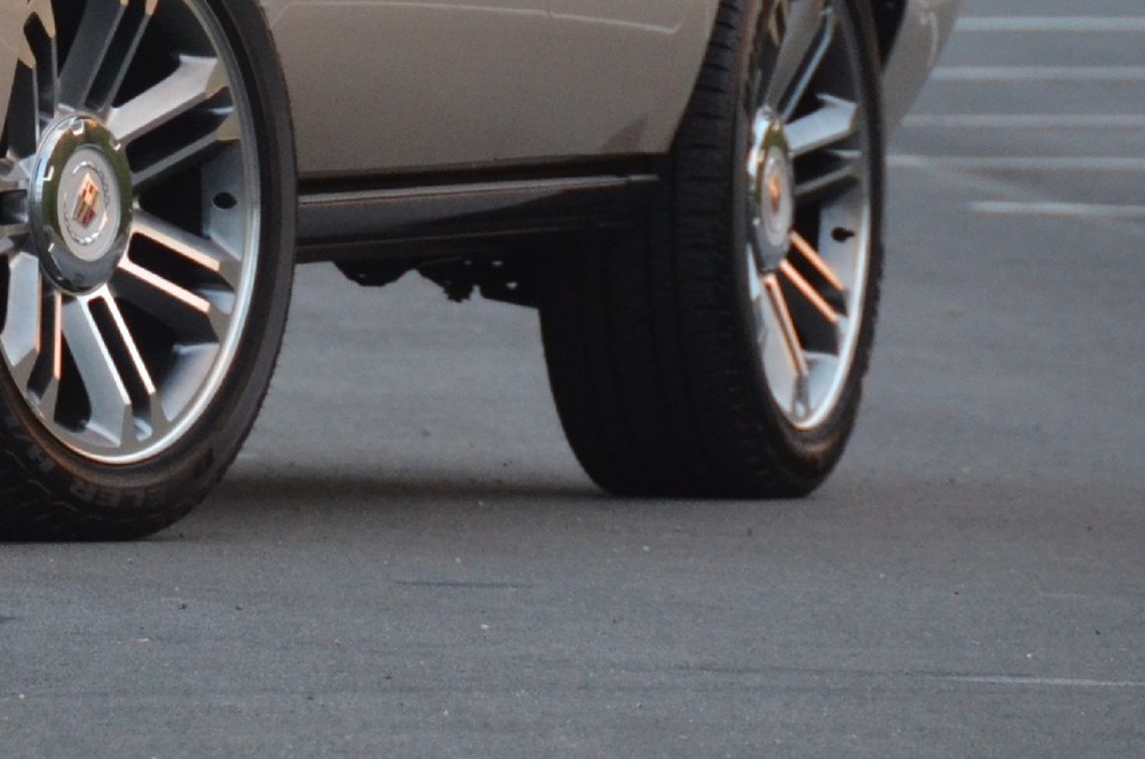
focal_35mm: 744
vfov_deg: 1.8
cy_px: -319
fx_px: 23619
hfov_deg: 2.8
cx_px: -278
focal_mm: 170
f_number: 5.6
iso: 1600
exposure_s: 1/320
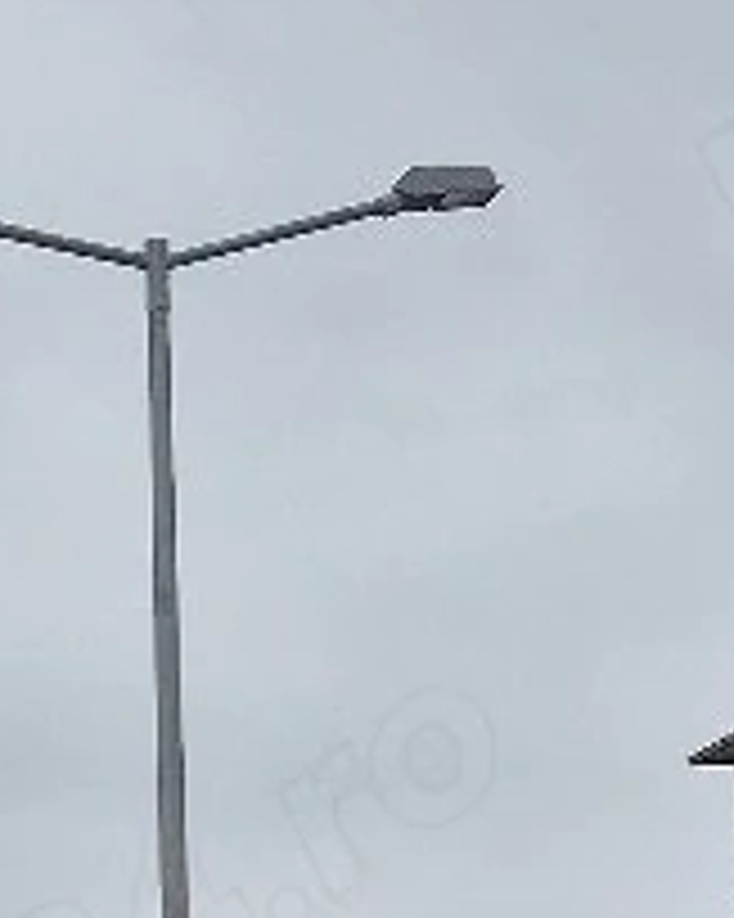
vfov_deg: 12.7
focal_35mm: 147
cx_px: -856
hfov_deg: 9.6
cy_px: 1222
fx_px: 3995
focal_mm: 5.4
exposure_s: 1/400
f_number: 1.8
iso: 25
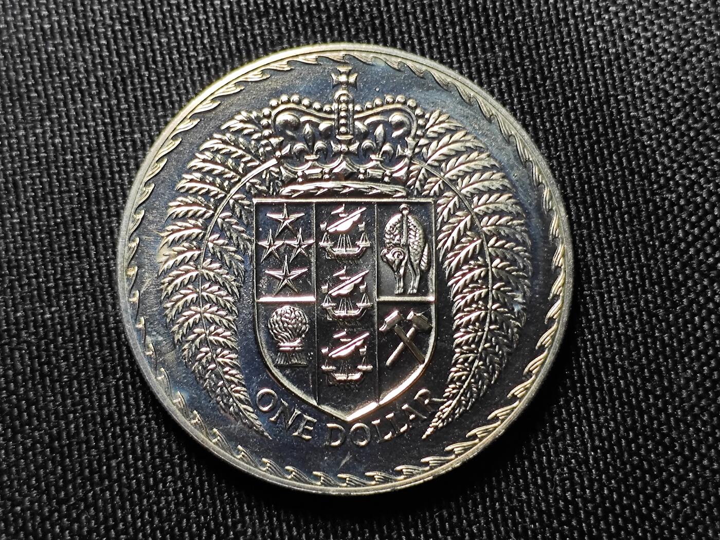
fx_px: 1581
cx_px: 360
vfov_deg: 19.4
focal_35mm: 76
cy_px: 270
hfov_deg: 25.7
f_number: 1.6
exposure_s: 1/81.1
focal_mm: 5.84
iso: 80
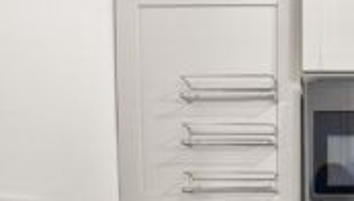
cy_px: 237
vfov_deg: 33.4
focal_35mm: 29
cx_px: 340
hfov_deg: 54.3
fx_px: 273
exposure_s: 1/10
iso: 1000
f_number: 7.1
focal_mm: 12
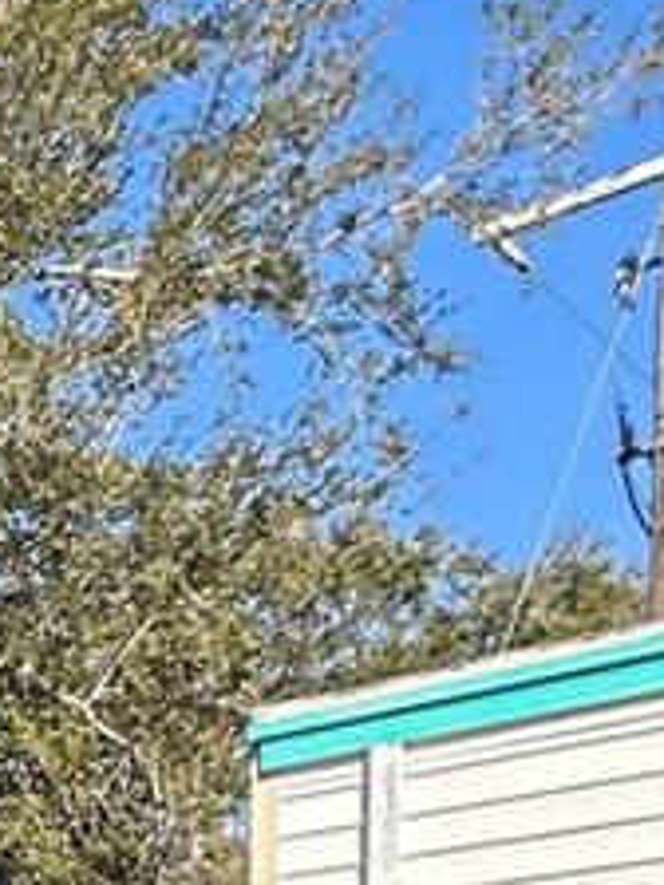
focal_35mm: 75
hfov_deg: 13.0
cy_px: 1395
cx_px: -1059
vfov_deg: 21.1
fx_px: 1918
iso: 40
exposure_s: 1/824
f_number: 2.2
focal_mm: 2.22
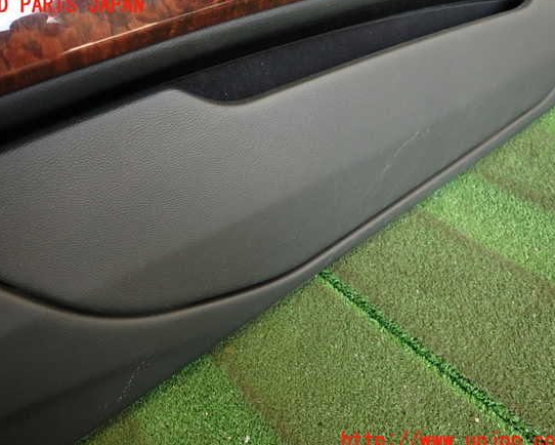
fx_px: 444
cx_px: 265
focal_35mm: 27
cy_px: 224
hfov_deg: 64.0
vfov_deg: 53.2
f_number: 2
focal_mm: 4.5
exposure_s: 1/50
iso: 200
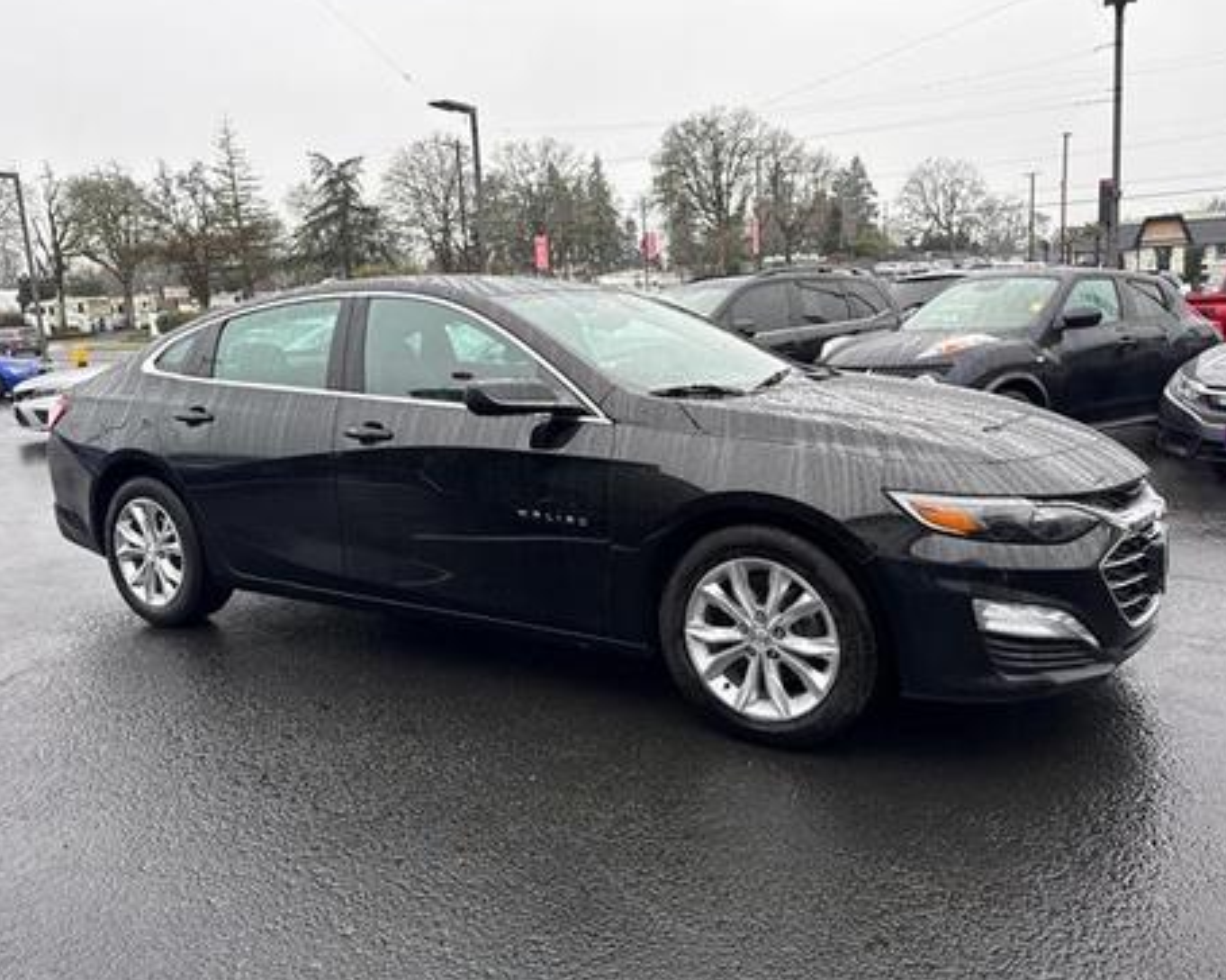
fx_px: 943
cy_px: 472
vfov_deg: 54.9
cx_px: 629
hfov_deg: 66.0
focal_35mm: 26
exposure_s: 1/365
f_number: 1.78
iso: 80
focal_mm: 6.76
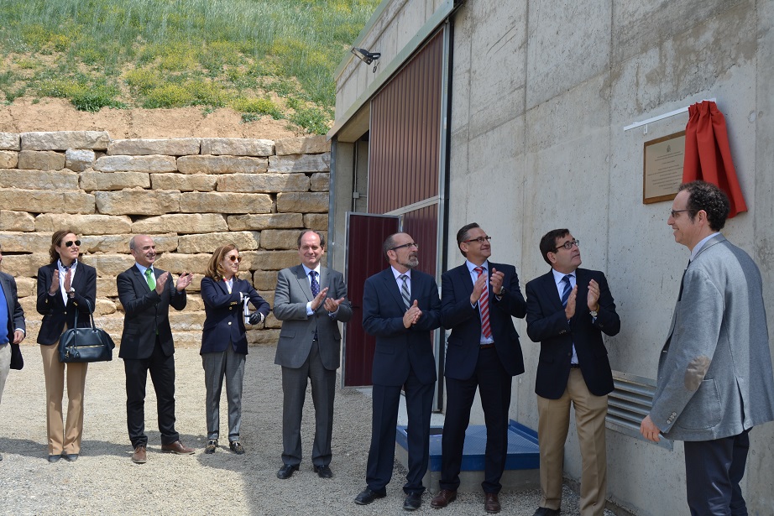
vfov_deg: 38.4
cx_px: 387
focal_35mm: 34
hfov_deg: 55.1
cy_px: 258
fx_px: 742
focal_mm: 23
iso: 100
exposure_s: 1/200
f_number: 7.1
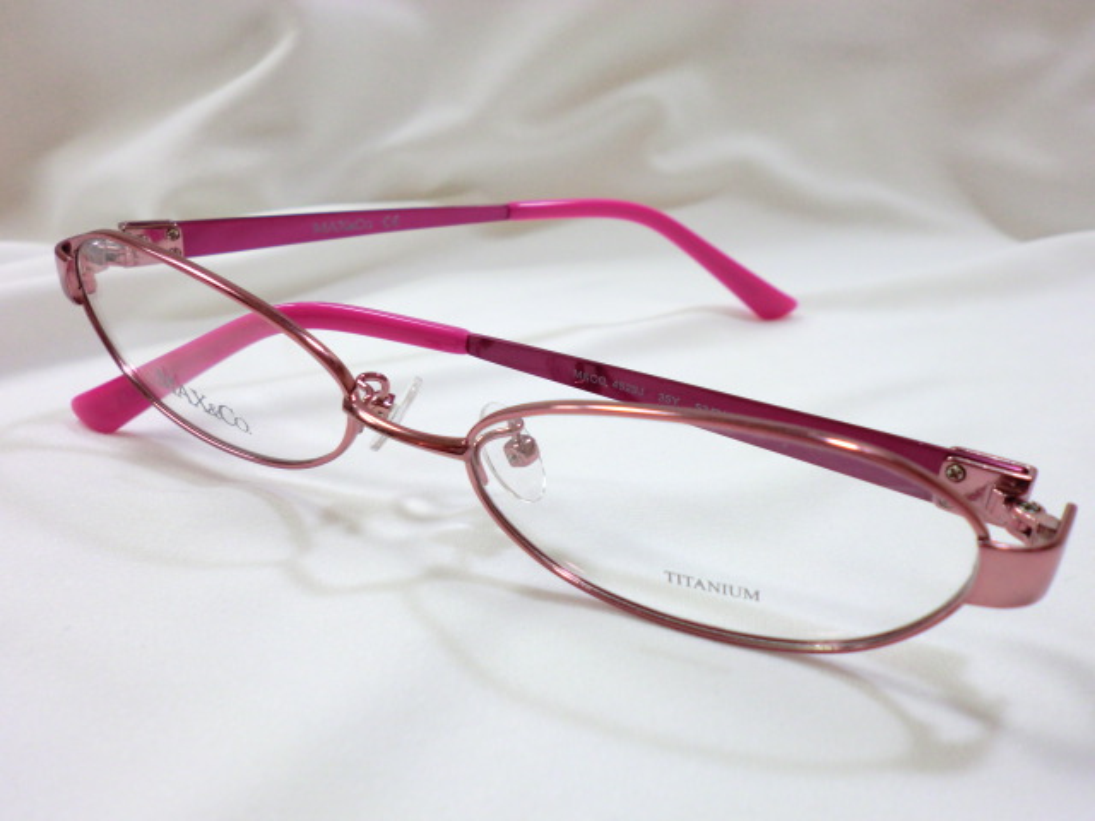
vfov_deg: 44.2
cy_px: 410
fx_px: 1012
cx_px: 548
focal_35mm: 32
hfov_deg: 56.8
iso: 125
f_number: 3.5
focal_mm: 5.8
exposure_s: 1/60
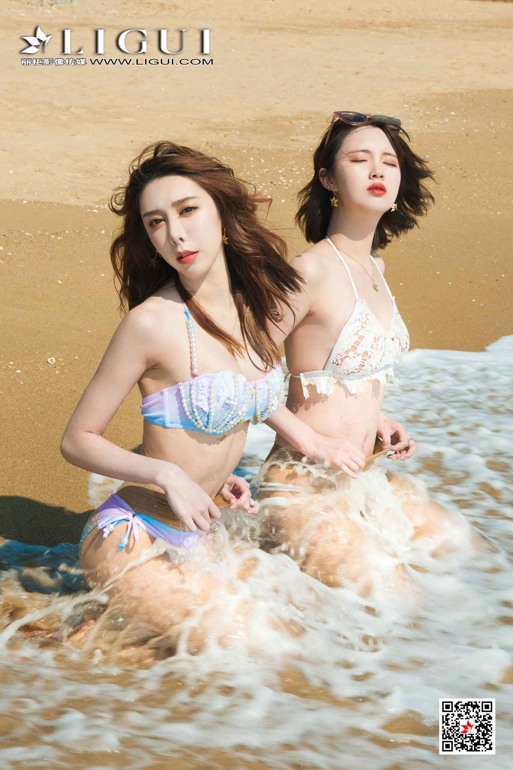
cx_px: 256
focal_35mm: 65
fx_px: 1389
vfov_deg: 31.0
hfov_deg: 20.9
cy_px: 385
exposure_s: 1/125
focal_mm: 65
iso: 125
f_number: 16
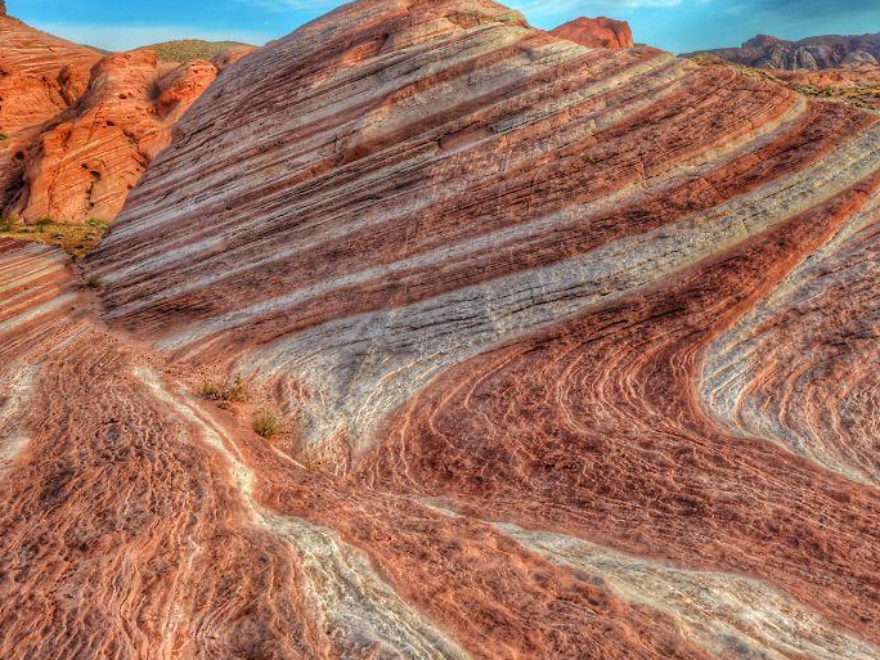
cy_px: 158
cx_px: 436
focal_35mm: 40
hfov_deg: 46.8
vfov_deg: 35.1
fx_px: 1017
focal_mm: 18
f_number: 8
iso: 400
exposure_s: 1/250
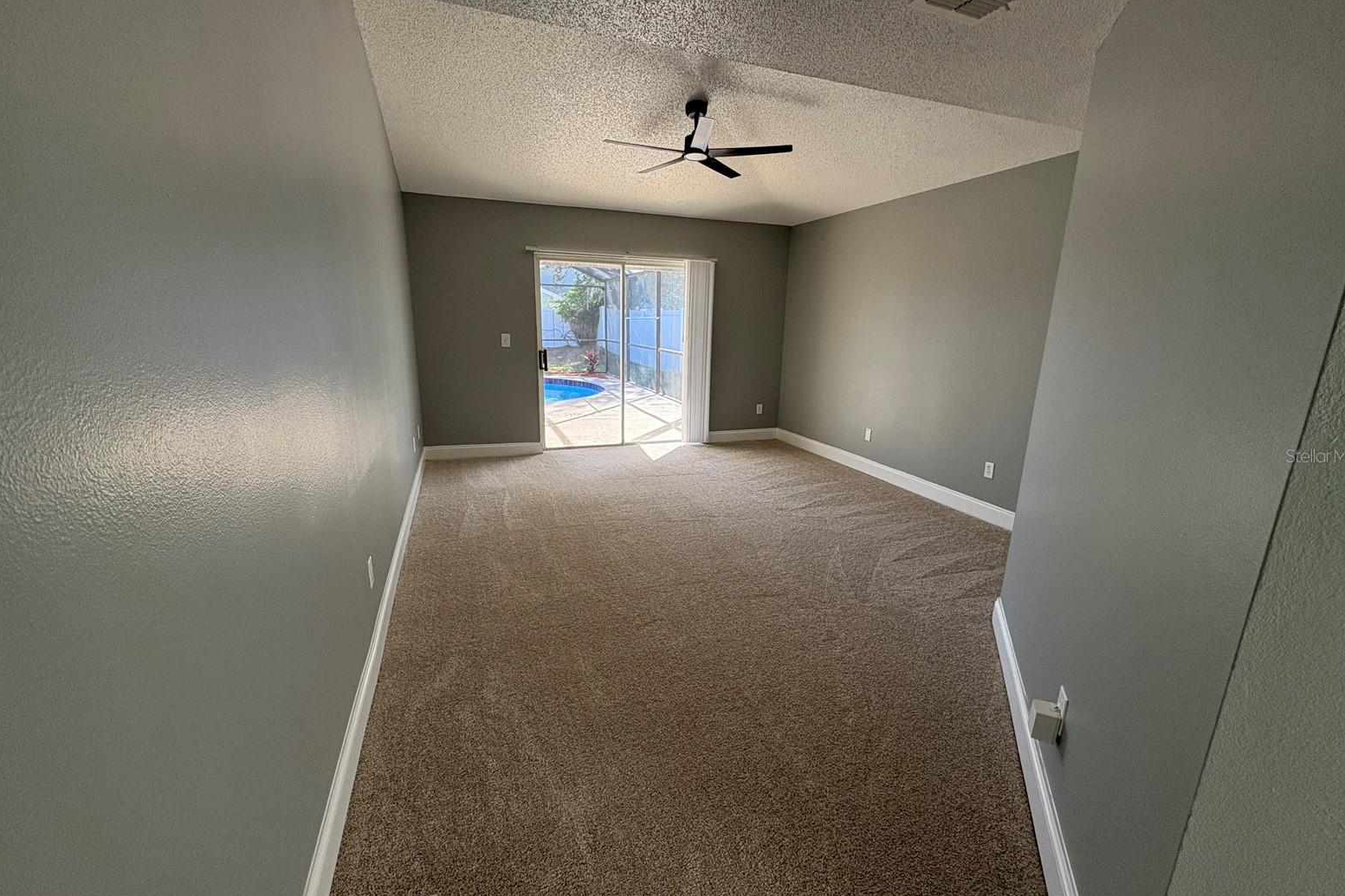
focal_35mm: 15
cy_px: 455
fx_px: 560
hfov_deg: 100.4
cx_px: 675
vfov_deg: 77.3
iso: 100
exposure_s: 1/128
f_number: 2.2
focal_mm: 2.22
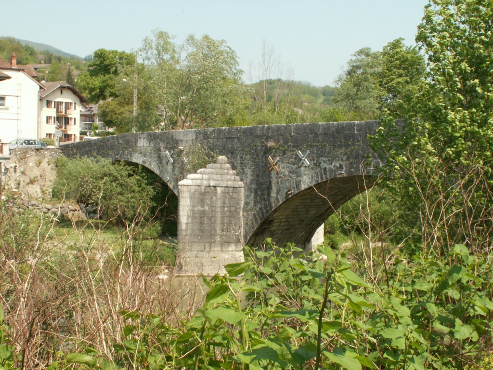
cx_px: 246
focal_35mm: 43
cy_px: 185
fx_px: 612
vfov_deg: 33.6
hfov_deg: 43.9
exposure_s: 1/80
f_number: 8
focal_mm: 7.21
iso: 50
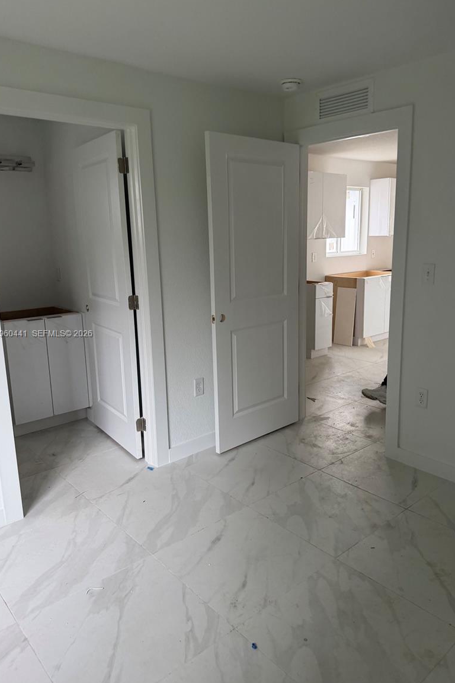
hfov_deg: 49.5
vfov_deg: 69.4
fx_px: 493
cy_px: 334
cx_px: 249
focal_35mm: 26
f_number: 1.78
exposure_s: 1/115
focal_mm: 6.76
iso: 200
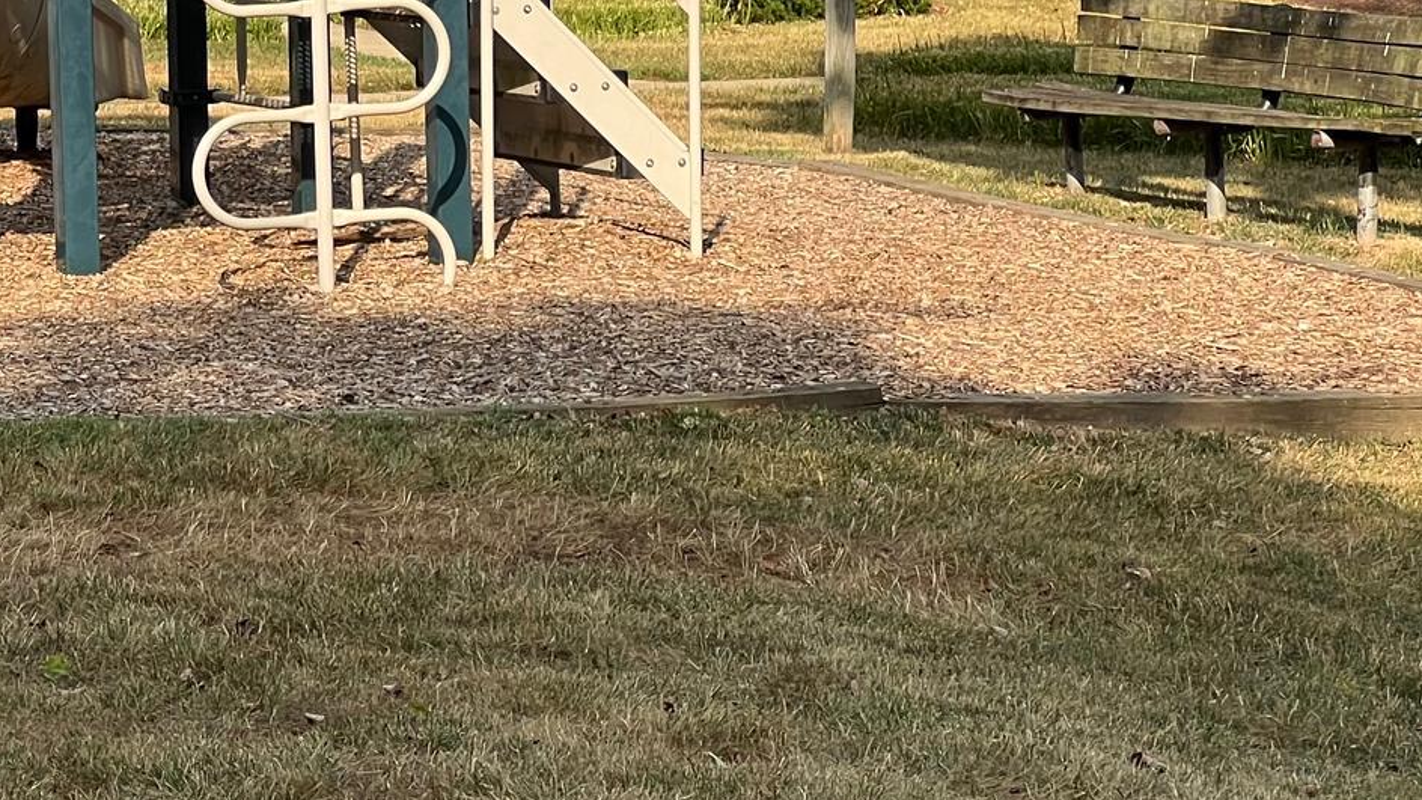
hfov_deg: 11.7
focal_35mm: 182
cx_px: 105
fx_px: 6862
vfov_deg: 6.6
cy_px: -50
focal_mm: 9
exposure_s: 1/451
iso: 32
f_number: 2.8
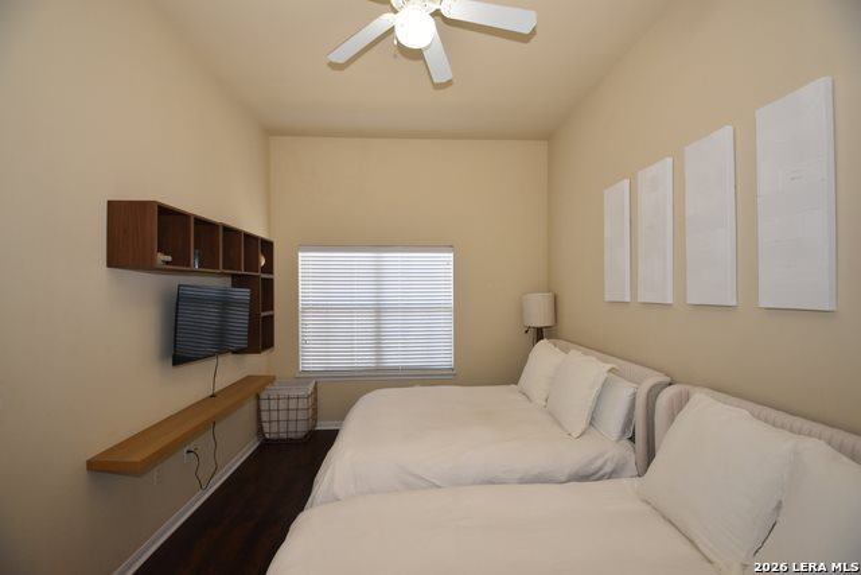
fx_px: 359
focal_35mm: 15
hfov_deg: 100.4
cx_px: 430
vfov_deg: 77.4
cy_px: 288
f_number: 4
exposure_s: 1/125
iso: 800
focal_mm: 10
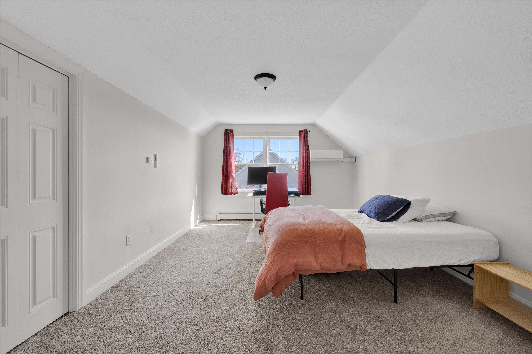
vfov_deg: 79.1
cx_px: 266
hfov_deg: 102.3
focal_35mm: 14
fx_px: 214
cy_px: 177
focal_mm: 14.5
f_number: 7.1
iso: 250
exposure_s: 1/8
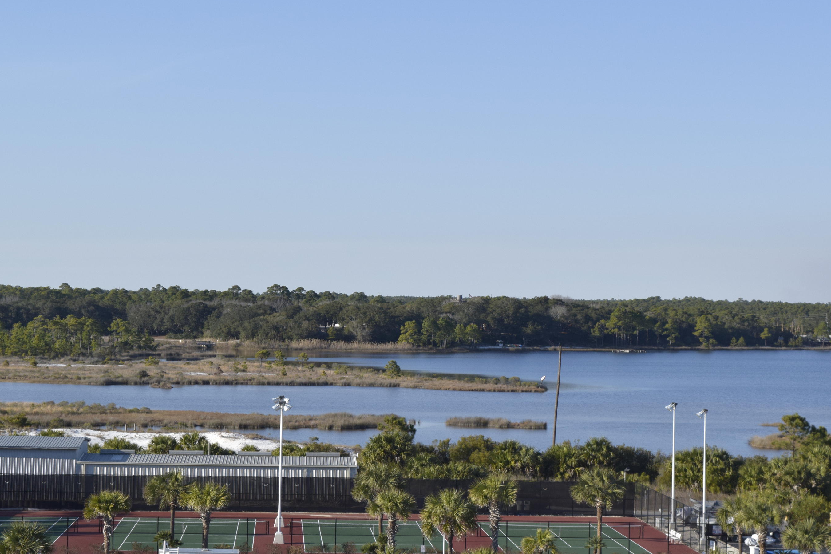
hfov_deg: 22.2
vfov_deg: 14.9
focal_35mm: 92
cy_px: 269
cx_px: 425
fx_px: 2113
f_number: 14
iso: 800
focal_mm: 55
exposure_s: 1/800
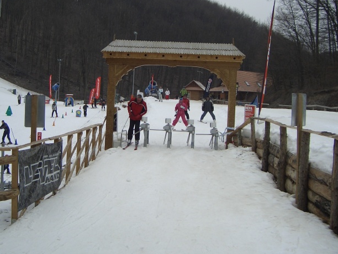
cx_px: 159
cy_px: 98
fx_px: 498
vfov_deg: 28.5
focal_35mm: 51
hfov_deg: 37.5
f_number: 2.8
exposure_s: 1/1000
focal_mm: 8
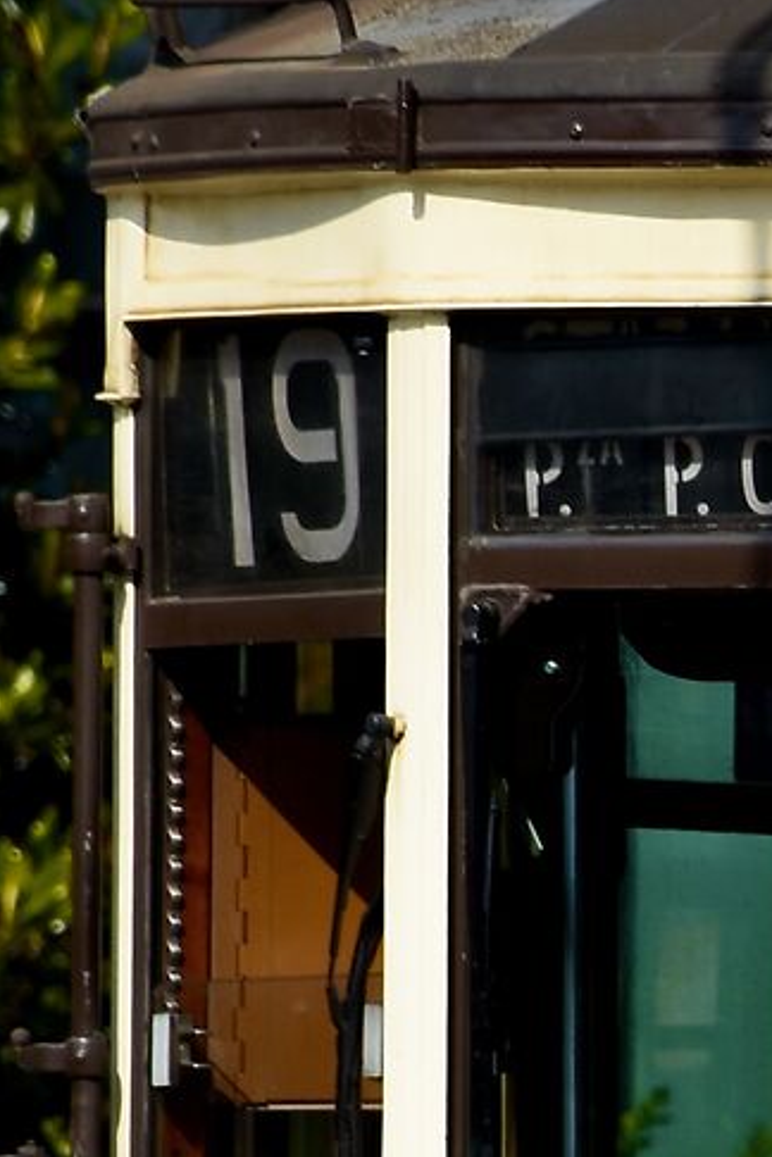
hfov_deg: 1.3
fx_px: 33354
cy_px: 836
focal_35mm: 1037
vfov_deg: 2.0
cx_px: 1177
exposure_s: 1/500
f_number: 8
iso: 140
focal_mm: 140
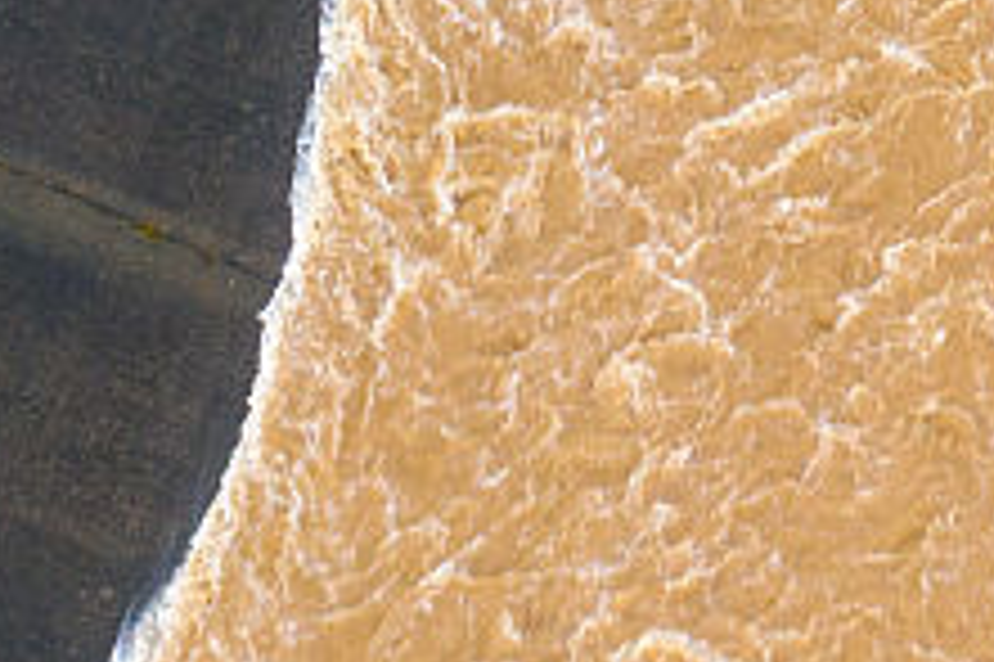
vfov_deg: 8.3
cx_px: 2060
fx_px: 4194
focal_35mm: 152
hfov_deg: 11.9
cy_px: -874
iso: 100
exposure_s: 1/100
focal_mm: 10.26
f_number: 2.8
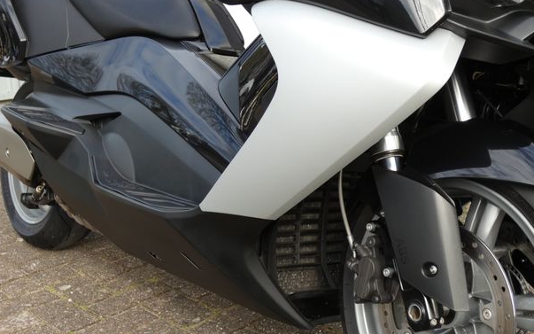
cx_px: 258
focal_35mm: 54
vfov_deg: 23.9
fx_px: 786
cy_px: 122
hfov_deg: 37.5
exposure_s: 1/200
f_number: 3.8
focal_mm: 8.6
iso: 80
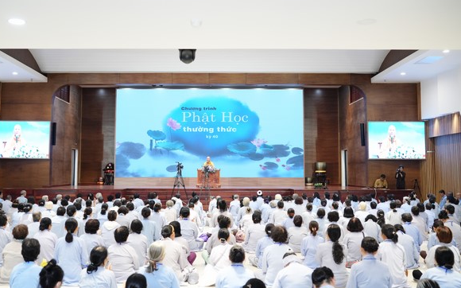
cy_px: 127
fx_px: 502
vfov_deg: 31.9
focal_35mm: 40
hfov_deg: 49.2
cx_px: 209
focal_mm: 35
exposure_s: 1/160
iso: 3200
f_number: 2.8
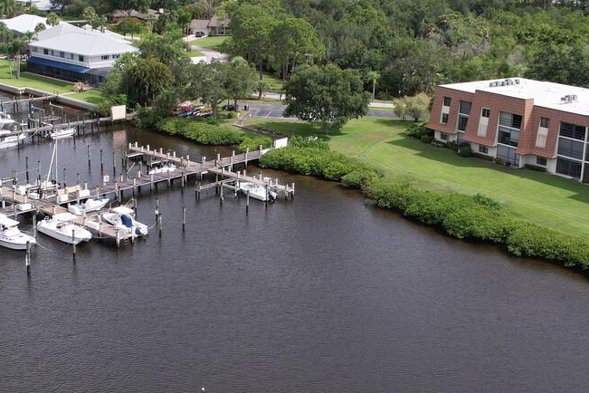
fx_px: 883
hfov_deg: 36.8
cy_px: 185
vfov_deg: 25.1
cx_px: 251
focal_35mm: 54
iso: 140
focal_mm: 8.38
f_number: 2.8
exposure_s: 1/2500
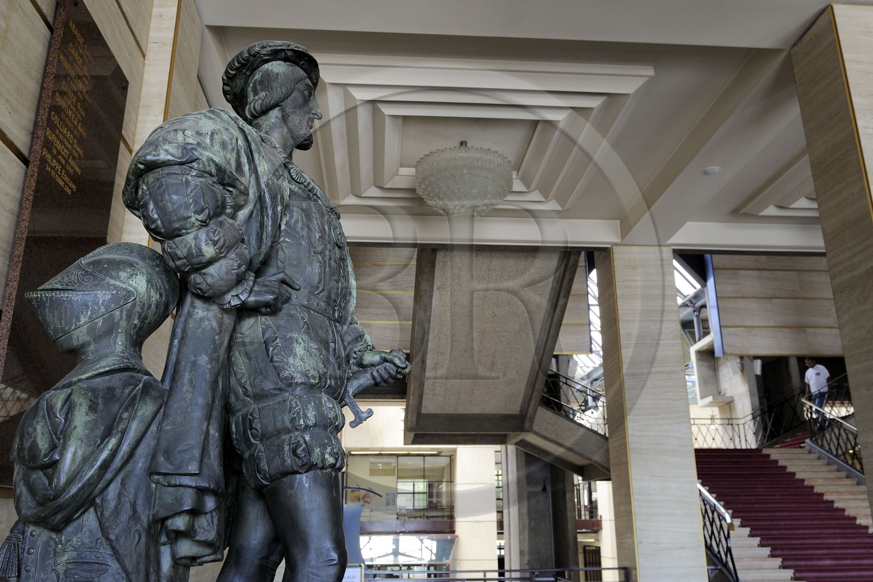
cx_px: 436
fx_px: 703
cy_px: 291
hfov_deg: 63.7
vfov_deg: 44.9
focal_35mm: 29
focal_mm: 29
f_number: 5.6
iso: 800
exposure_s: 1/50
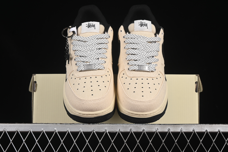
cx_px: 114
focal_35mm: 75
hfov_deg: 27.0
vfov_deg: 18.2
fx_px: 475
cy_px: 76
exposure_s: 1/60
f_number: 8
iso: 160
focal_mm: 50
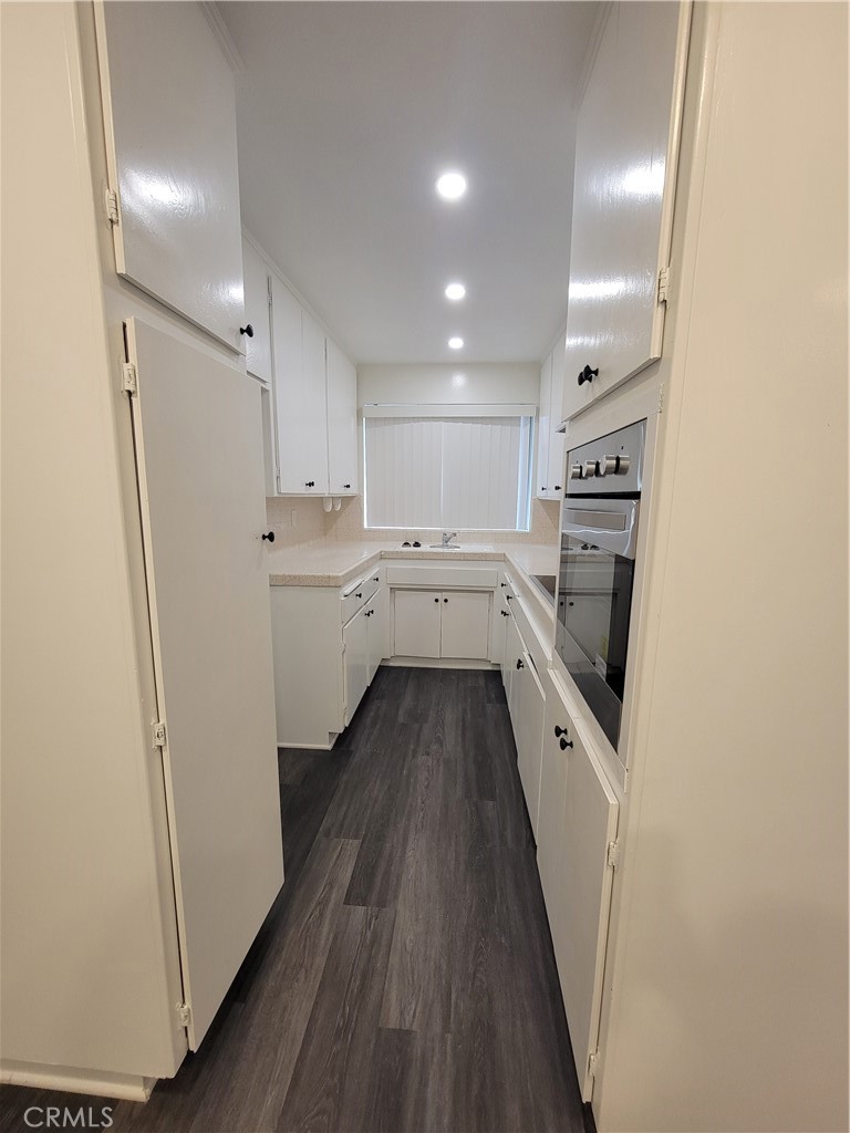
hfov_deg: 89.9
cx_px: 425
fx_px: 426
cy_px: 566
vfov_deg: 106.2
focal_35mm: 13
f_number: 2.2
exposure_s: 1/60
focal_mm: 2.2
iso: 250
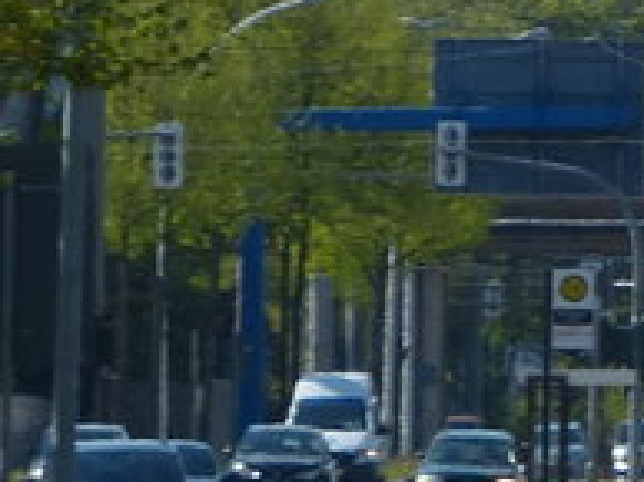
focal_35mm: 1436
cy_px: 176
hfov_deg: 1.4
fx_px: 26682
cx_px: 1912
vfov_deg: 1.0
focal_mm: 41.8
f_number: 4
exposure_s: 1/1000
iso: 100
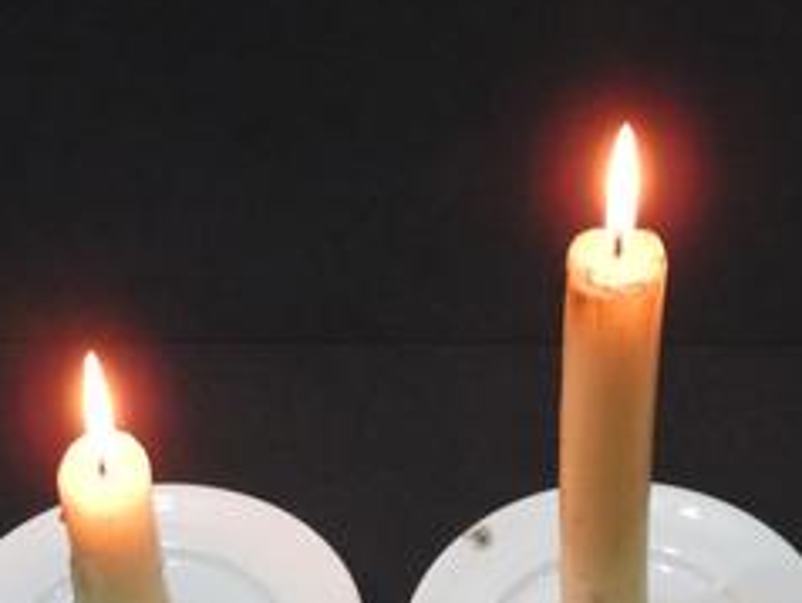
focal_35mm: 121
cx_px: 674
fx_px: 2806
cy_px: 424
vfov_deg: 12.2
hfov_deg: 16.1
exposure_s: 1/100
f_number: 3.5
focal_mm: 10.7
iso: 1100
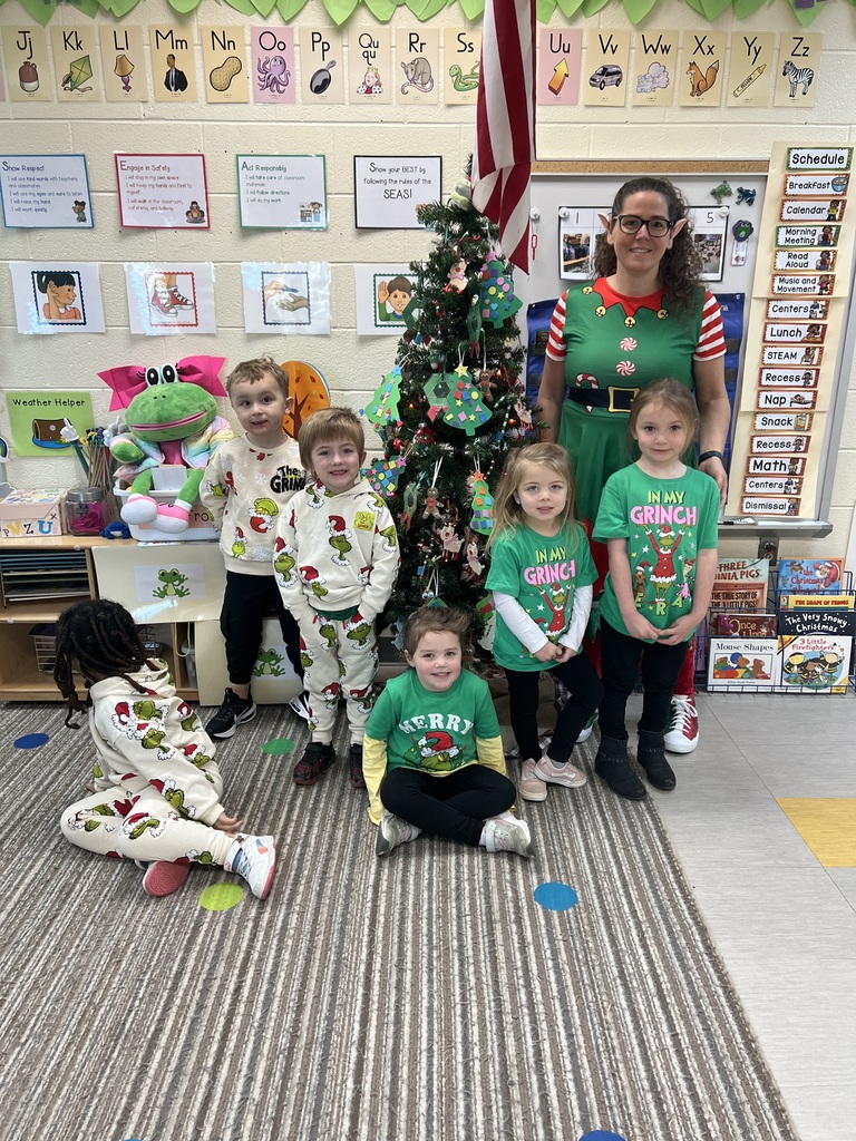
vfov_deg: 67.3
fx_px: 857
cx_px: 428
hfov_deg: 53.1
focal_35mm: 26
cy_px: 570
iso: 125
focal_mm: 5.7
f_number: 1.5
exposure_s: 1/120
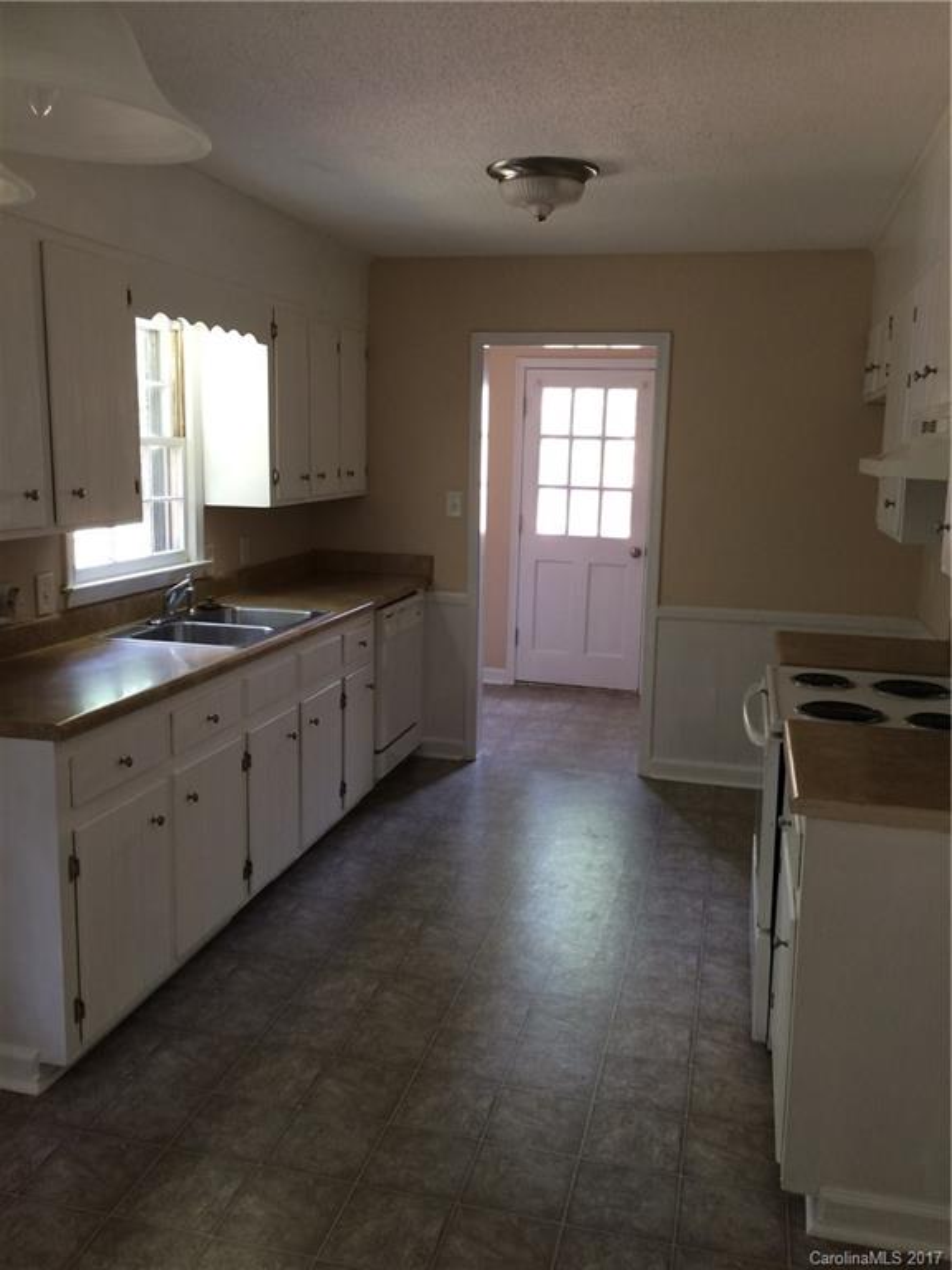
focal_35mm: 29
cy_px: 635
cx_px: 476
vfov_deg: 61.7
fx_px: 1063
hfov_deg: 48.2
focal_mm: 4.15
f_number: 2.2
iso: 64
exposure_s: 1/30
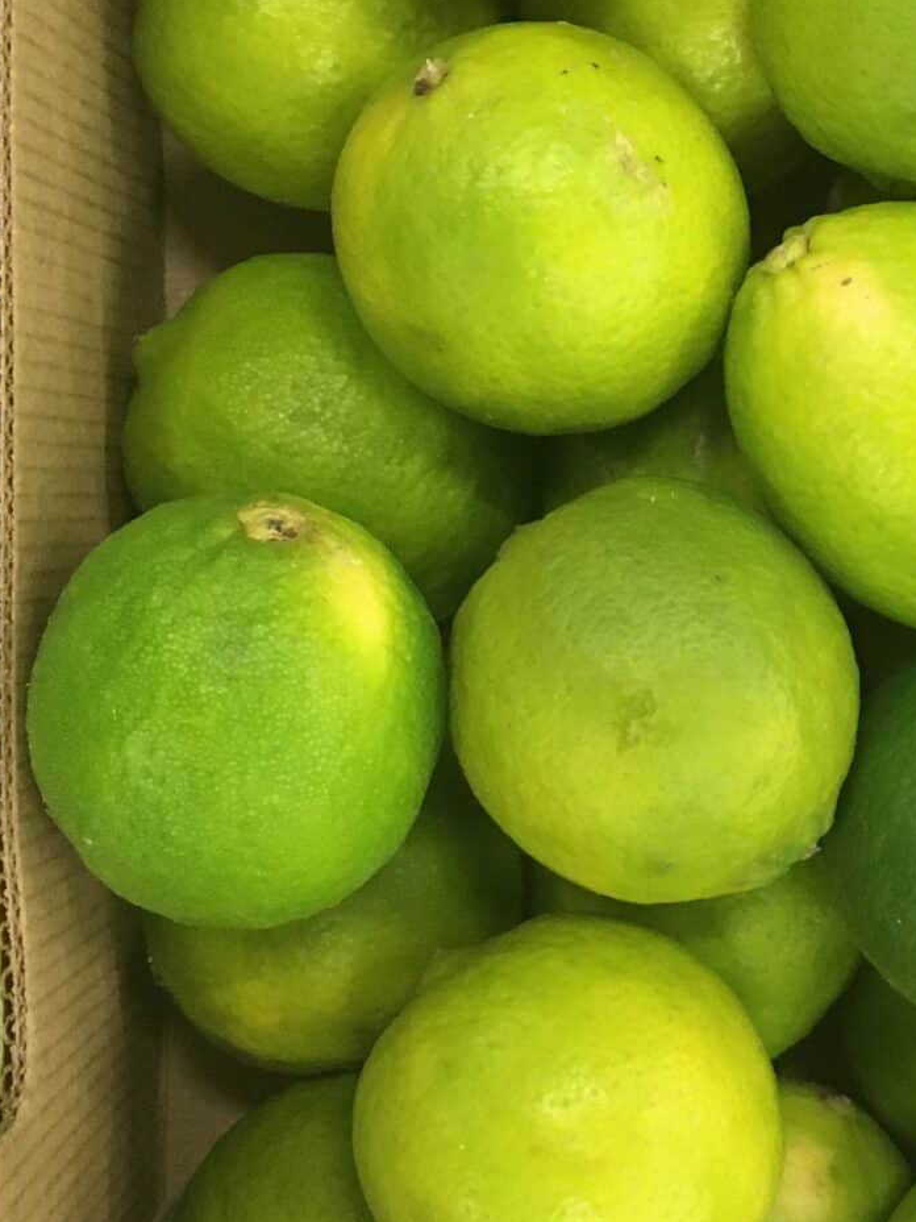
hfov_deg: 21.9
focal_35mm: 64
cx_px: 974
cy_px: 541
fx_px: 2258
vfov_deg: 30.2
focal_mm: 4.15
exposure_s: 1/25
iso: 200
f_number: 2.2
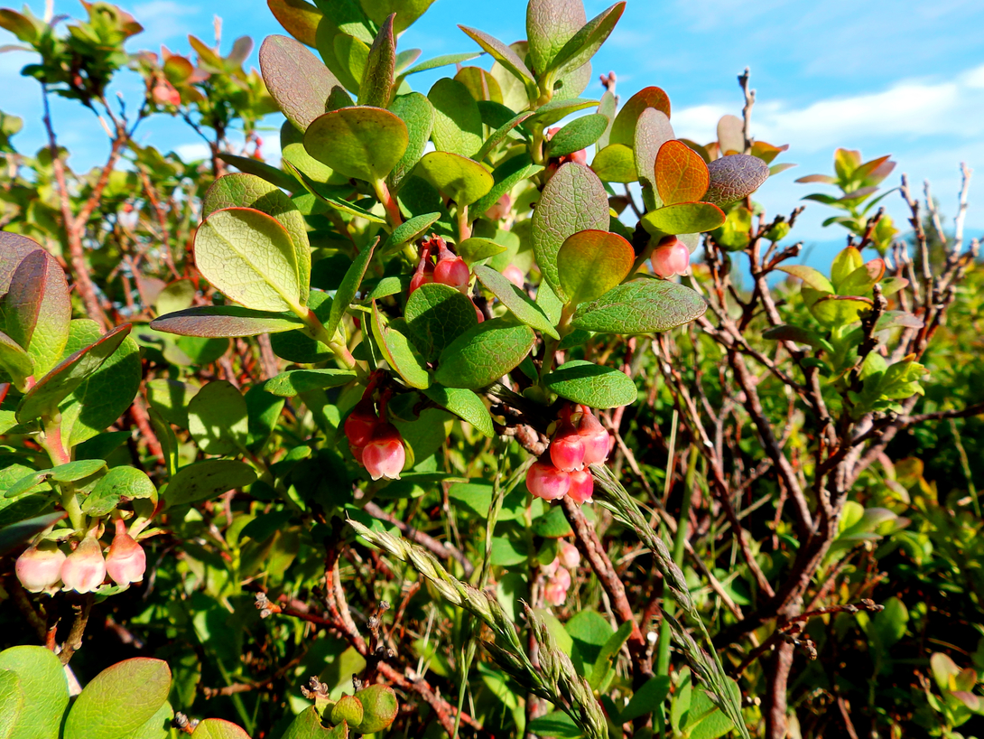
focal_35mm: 23
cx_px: 511
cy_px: 361
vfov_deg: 58.9
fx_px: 654
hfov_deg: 73.9
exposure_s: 1/320
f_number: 4.5
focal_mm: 4
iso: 80
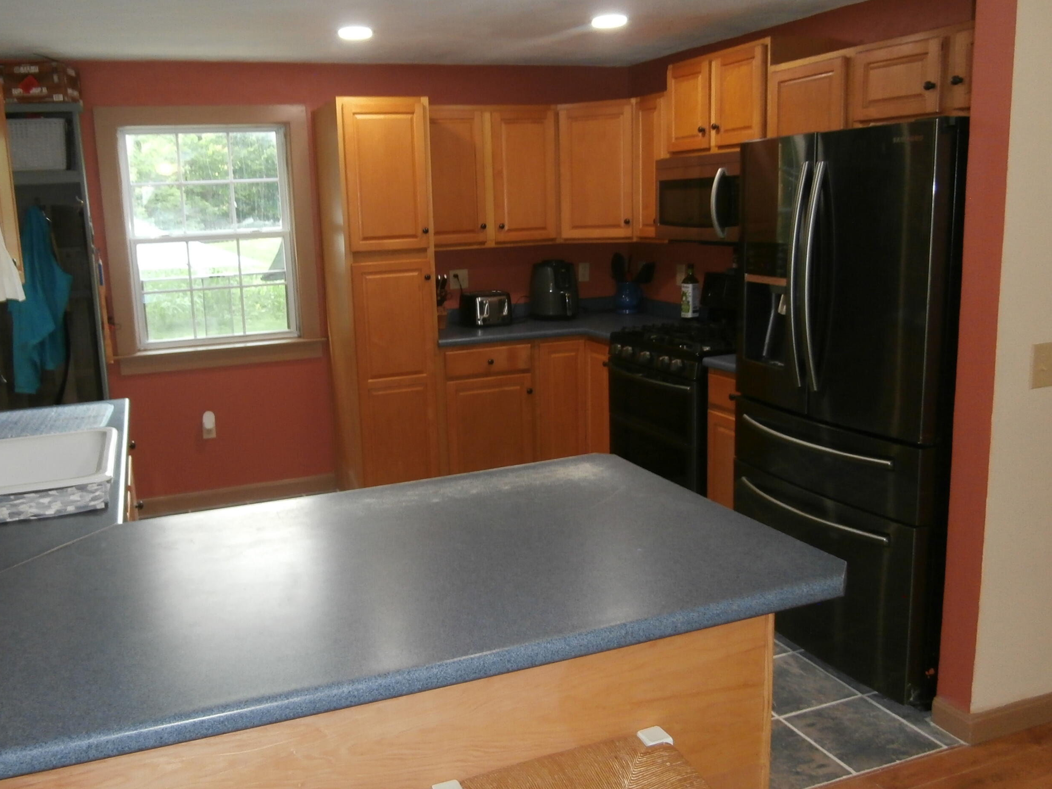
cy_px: 354
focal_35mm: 29
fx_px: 881
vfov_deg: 48.1
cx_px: 427
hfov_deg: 61.2
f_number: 3
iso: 200
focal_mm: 4.2
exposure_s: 1/30
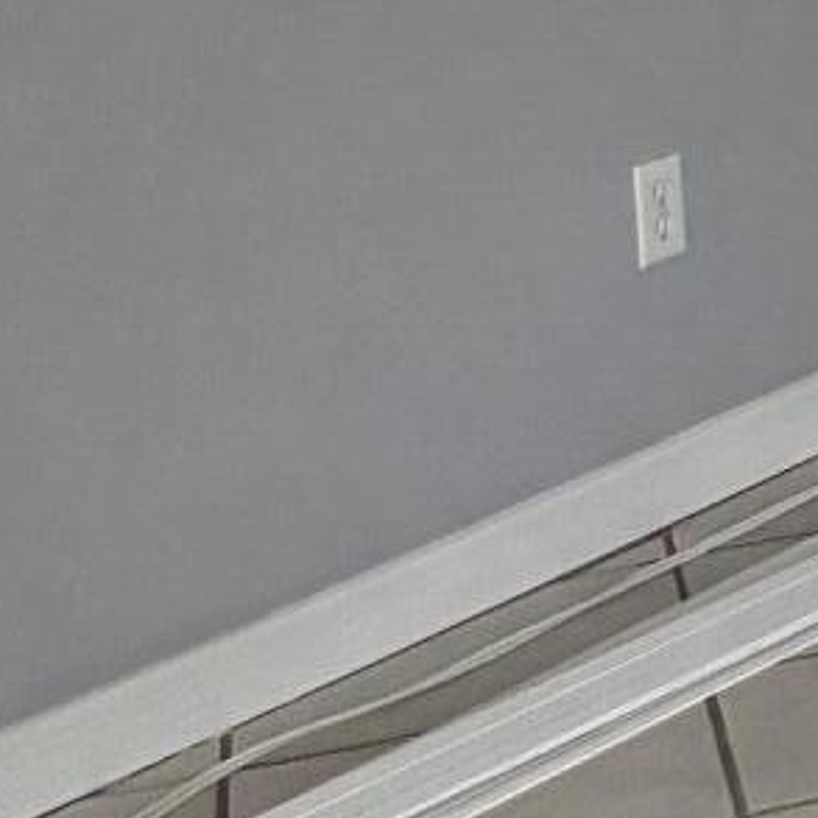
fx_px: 4197
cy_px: -620
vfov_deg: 10.5
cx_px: 2638
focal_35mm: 157
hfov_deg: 8.7
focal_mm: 5.96
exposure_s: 1/60
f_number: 1.6
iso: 400
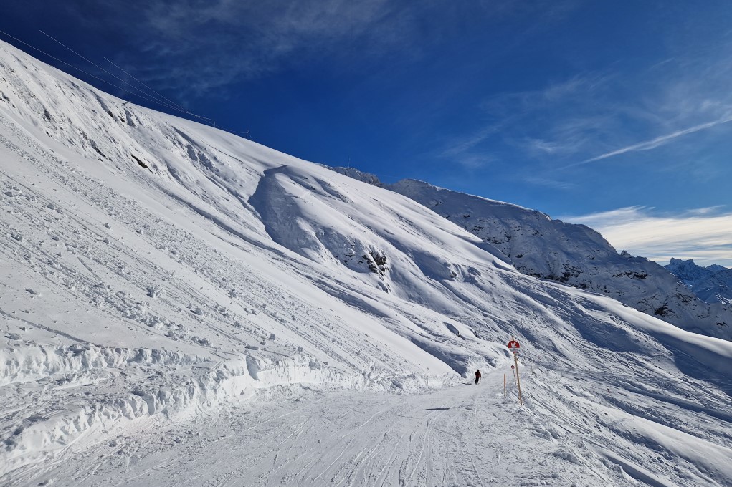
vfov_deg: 53.1
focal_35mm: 24
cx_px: 366
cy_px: 228
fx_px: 488
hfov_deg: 73.8
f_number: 1.8
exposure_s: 1/6624
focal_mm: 5.4
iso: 50
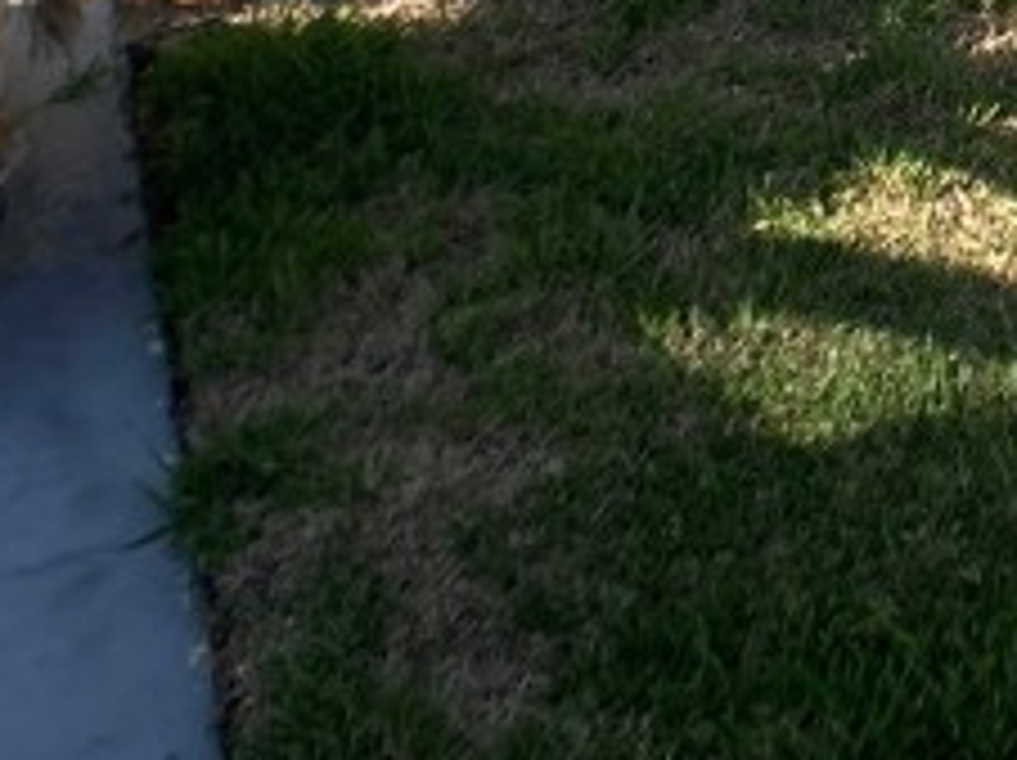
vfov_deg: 10.5
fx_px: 3727
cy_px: -859
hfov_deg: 14.9
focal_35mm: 127
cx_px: 1305
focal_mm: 3.99
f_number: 1.8
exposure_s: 1/1091
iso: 20
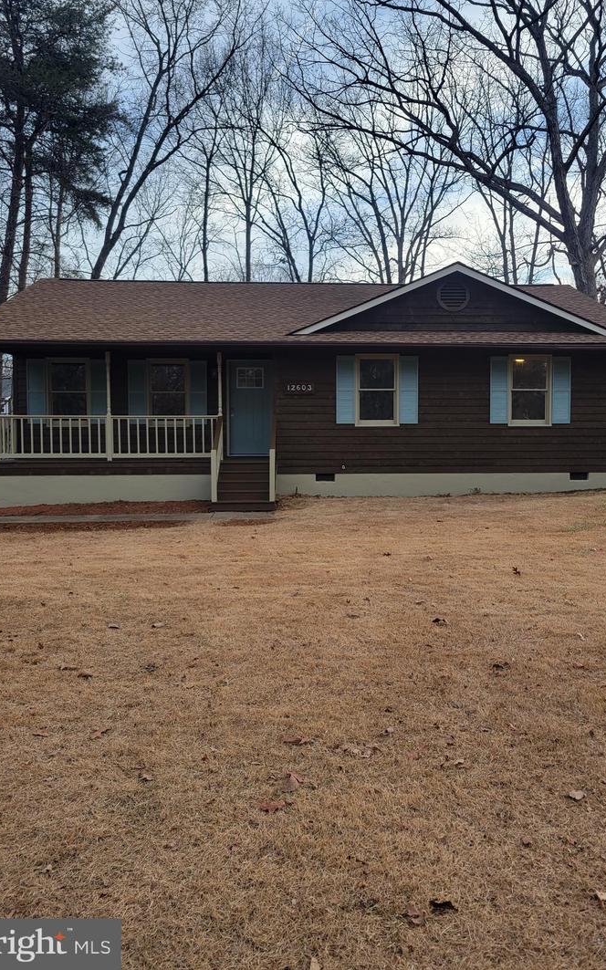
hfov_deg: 44.5
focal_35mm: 28
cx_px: 330
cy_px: 478
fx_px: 740
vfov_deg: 66.5
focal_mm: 5.4
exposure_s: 1/470
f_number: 1.8
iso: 40
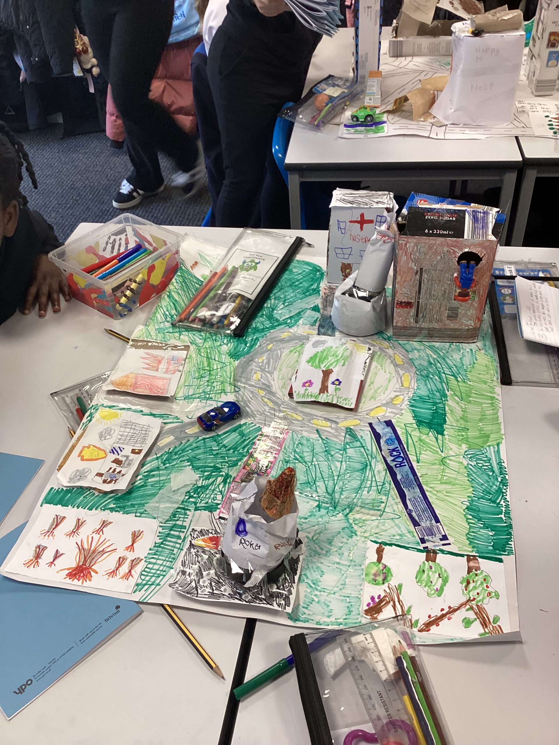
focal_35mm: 31
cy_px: 372
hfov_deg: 45.4
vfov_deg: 58.4
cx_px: 280
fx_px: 667
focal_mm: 3.3
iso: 80
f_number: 2.4
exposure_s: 1/50
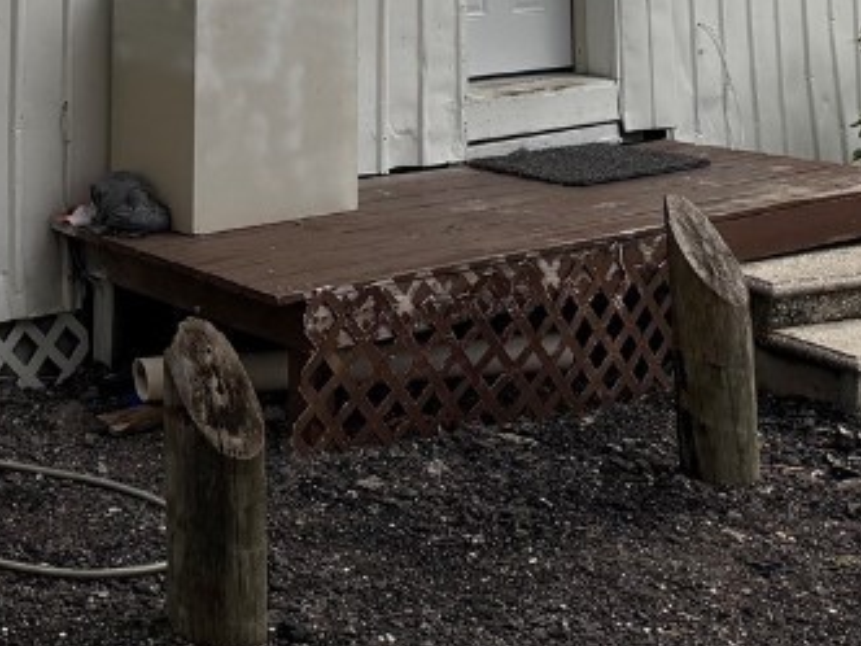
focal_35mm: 74
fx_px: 1841
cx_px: 5
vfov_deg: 18.1
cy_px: -275
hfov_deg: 25.1
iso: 100
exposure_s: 1/654
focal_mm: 6.76
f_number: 1.78
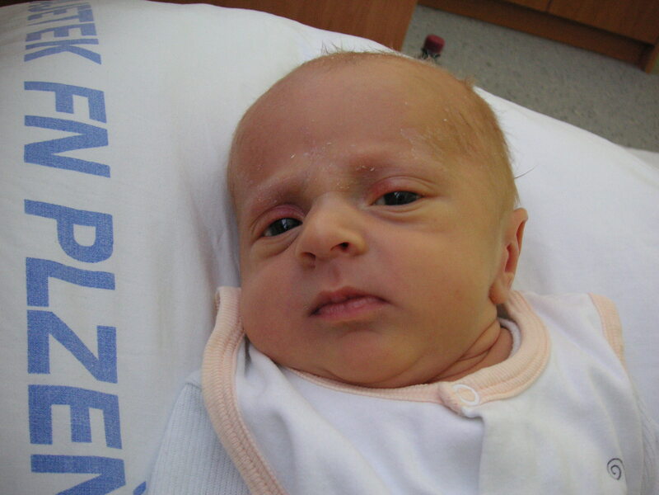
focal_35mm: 37
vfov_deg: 38.7
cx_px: 330
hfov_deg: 50.1
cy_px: 248
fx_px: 704
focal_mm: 6.1
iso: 100
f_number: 2.8
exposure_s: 1/15
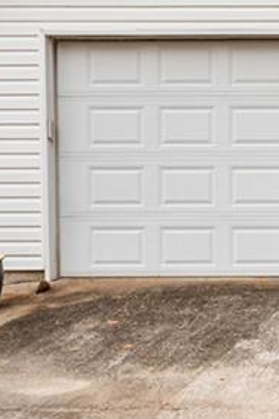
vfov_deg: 34.3
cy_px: 160
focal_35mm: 58
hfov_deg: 21.2
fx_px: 674
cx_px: 362
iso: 250
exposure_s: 1/200
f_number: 8
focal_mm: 16
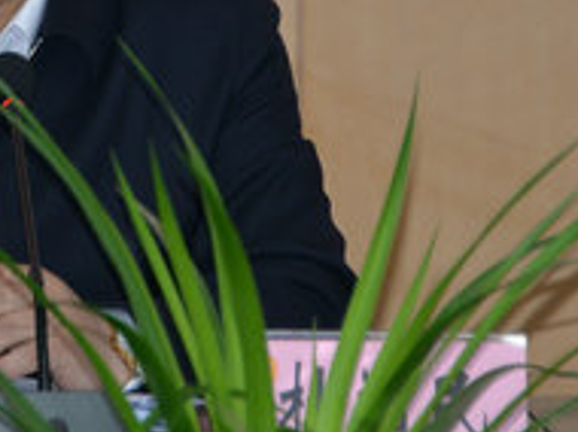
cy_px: -6
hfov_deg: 3.7
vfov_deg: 2.8
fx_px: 8889
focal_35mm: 533
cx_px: -18
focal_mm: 210
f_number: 5.6
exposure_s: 1/60
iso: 800
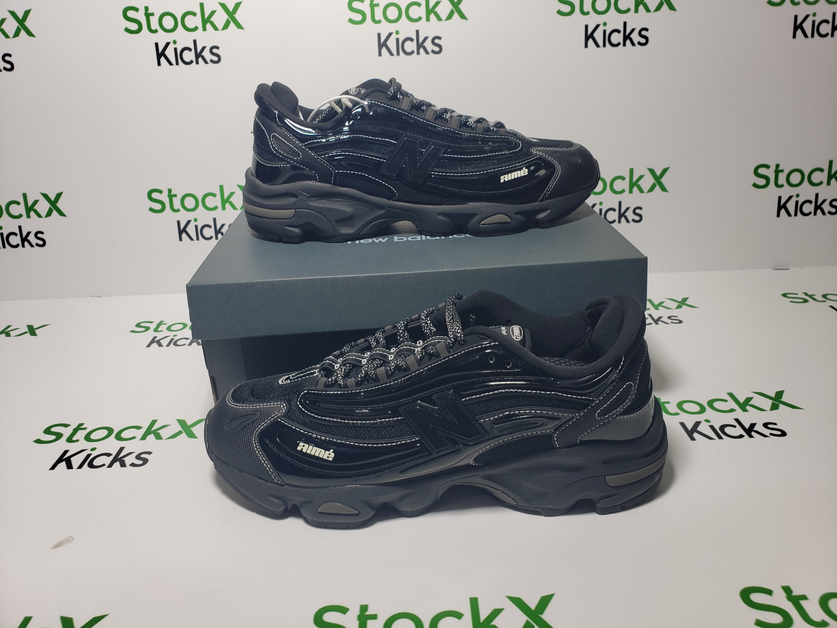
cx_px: 418
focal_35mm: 26
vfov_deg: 53.1
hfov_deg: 67.3
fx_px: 629
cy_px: 314
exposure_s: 1/204
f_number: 2.4
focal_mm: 4.3
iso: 50
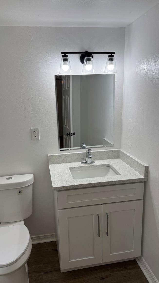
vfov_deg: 69.9
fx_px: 202
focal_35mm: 27
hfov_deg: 42.9
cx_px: 75
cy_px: 141
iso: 64
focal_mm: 6.76
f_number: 1.78
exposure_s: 1/244
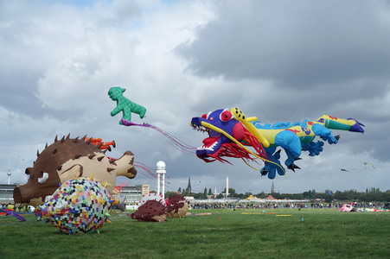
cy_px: 130
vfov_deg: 23.7
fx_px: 617
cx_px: 195
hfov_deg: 35.1
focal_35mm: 57
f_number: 8
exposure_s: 1/800
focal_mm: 57
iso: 640
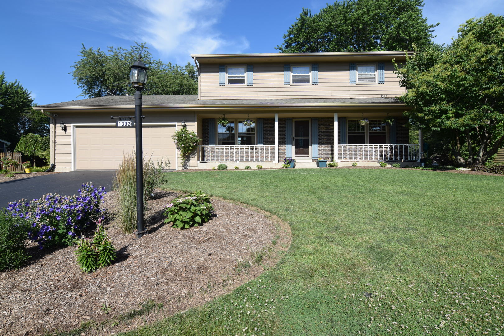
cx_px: 252
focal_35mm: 20
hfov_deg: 85.4
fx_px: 273
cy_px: 168
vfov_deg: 63.2
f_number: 9
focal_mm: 13
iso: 200
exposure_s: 1/320
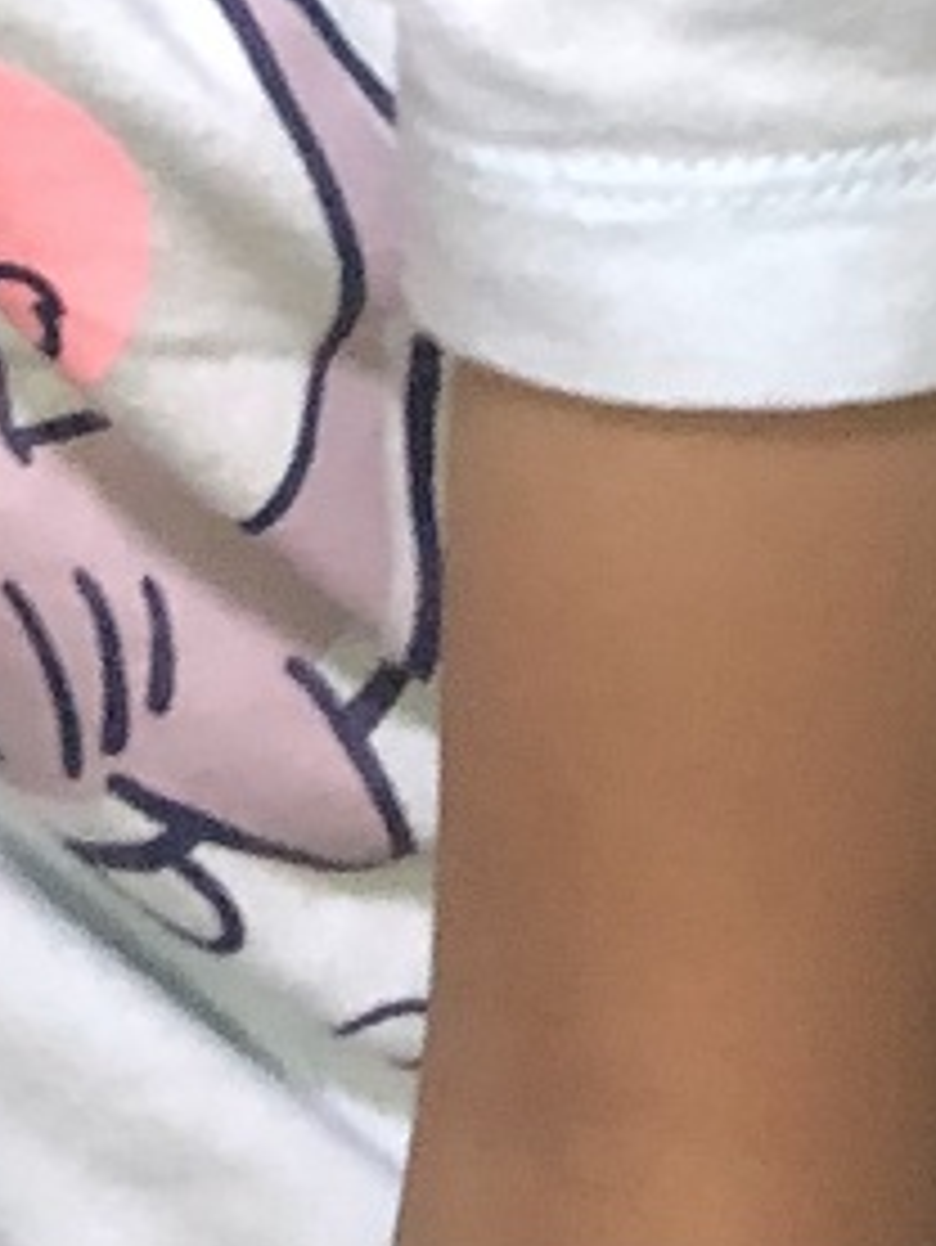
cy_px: -2371
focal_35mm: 163
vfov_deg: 9.6
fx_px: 5872
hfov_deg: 8.9
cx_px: -407
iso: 100
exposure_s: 1/6
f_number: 1.8
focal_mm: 4
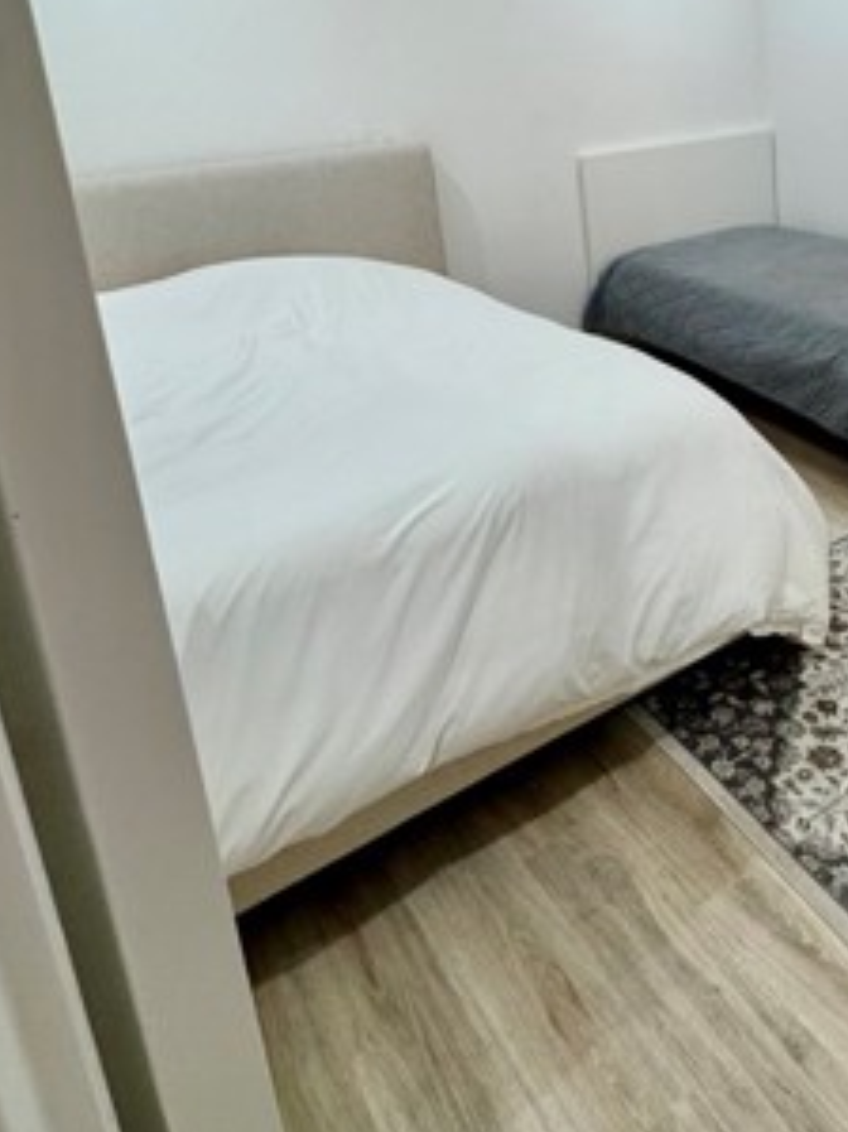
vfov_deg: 56.7
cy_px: 269
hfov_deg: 43.2
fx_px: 981
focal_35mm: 30
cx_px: 746
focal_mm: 2.22
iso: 250
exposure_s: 1/120
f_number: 2.2
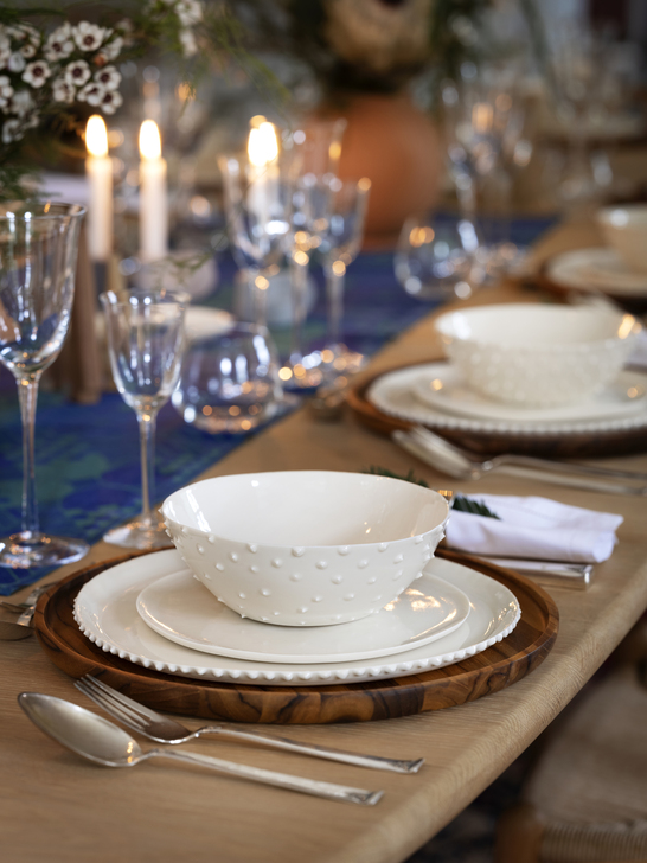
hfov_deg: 17.0
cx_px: 324
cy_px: 432
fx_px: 2168
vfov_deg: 22.5
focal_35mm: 87
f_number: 5.6
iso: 400
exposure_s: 1/5
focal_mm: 110
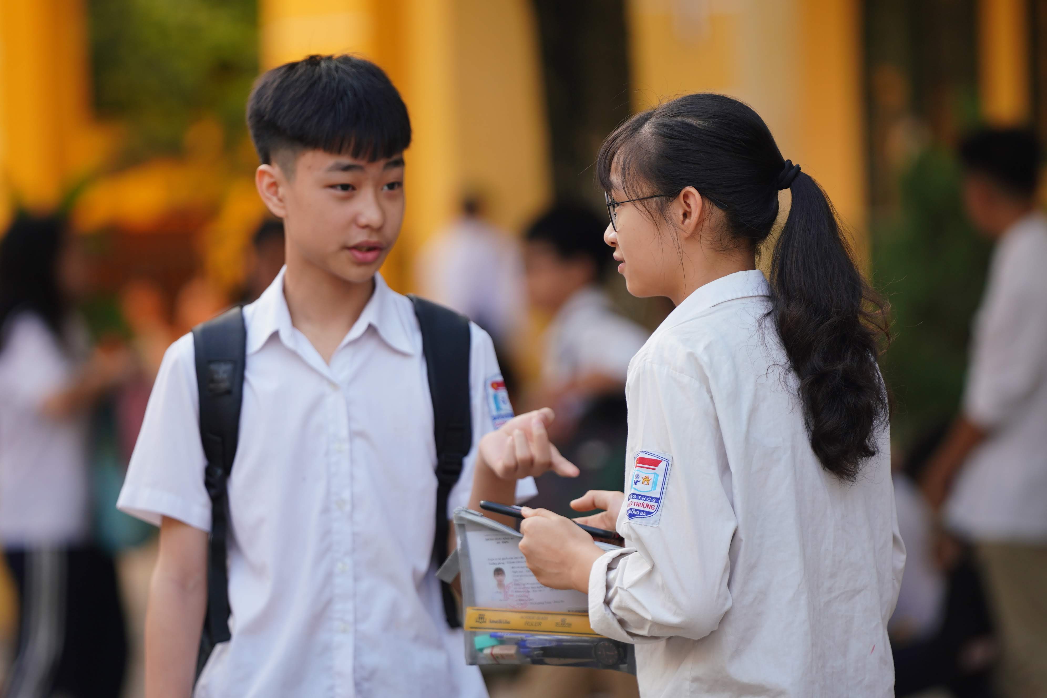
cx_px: 524
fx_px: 8724
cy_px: 349
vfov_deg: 4.6
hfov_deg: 6.9
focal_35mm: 300
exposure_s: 1/250
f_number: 2.8
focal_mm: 200
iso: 160
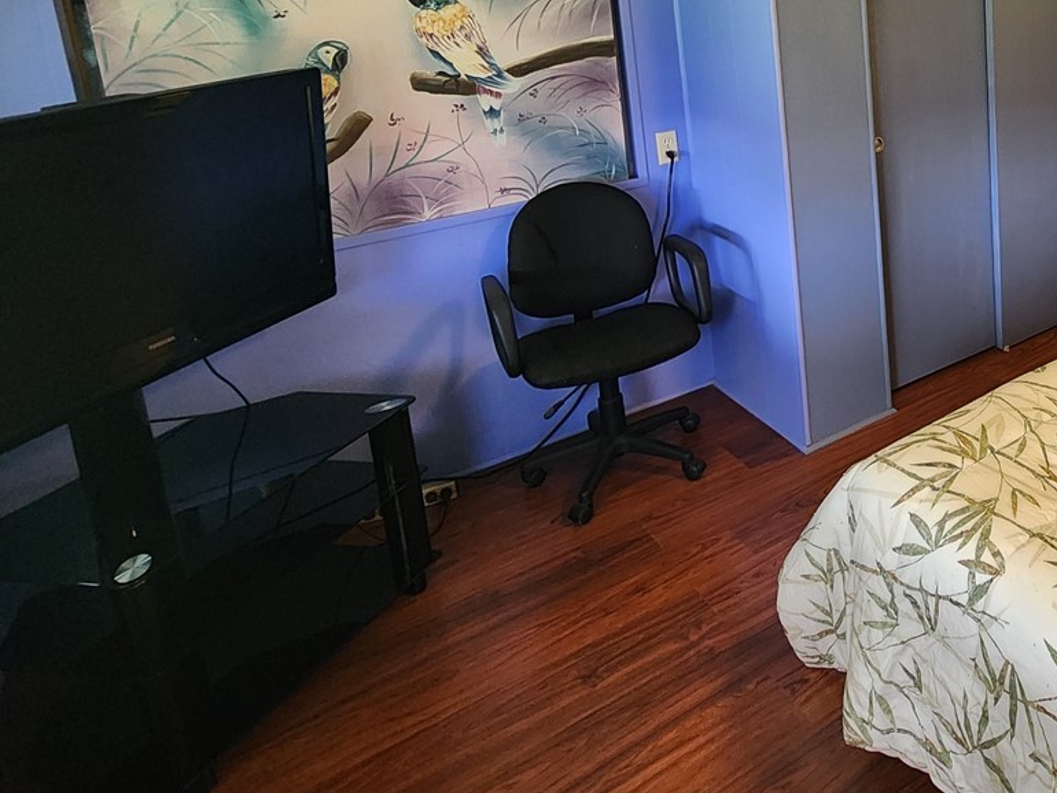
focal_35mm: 27
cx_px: 999
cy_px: 113
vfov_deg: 47.3
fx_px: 825
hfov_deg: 54.5
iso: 320
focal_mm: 2.2
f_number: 2.2
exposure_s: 1/30
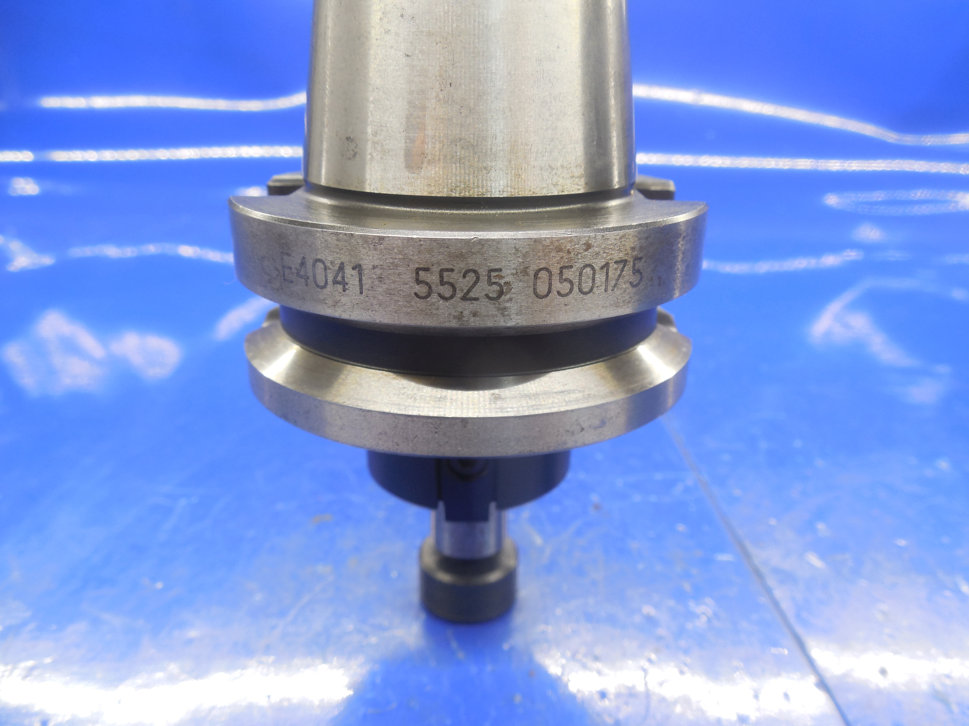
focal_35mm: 25
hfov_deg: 69.4
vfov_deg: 54.9
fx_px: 700
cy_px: 363
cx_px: 484
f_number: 3.3
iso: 125
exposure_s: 1/40
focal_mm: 4.5
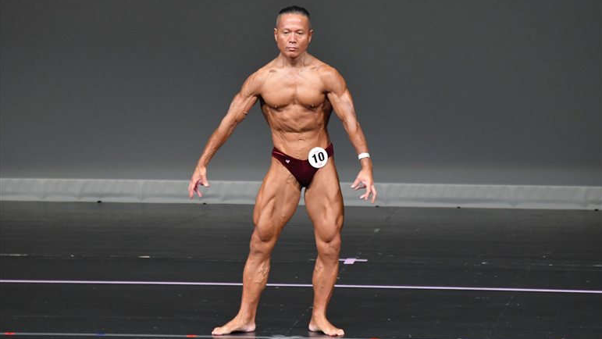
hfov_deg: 5.9
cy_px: 161
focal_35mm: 363
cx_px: 302
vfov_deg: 3.3
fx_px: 5795
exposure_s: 1/400
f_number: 5.6
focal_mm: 230
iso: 4000
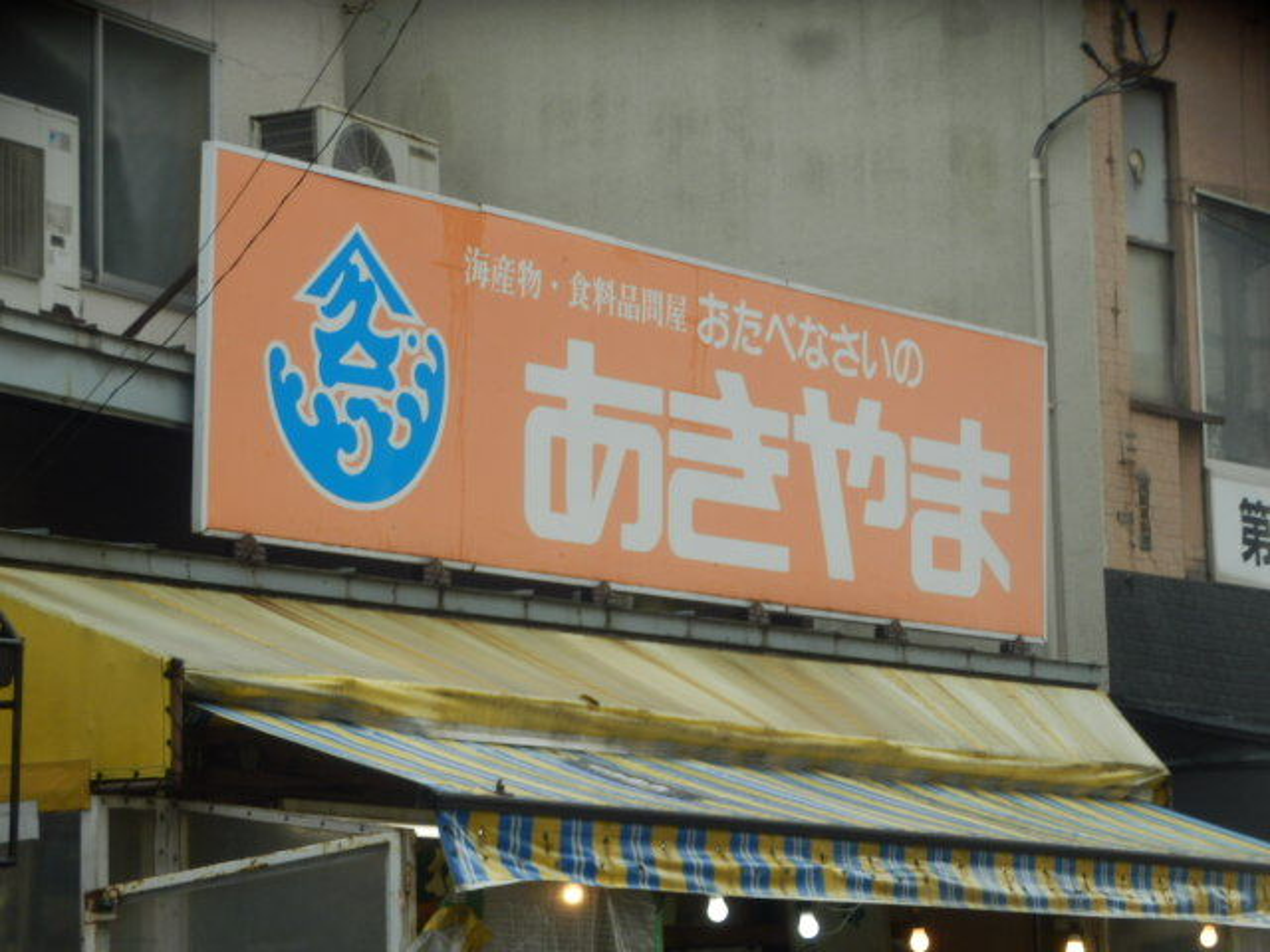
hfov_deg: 14.3
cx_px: 635
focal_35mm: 138
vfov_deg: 10.7
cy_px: 476
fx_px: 5063
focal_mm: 24.4
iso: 125
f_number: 5.8
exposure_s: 1/125
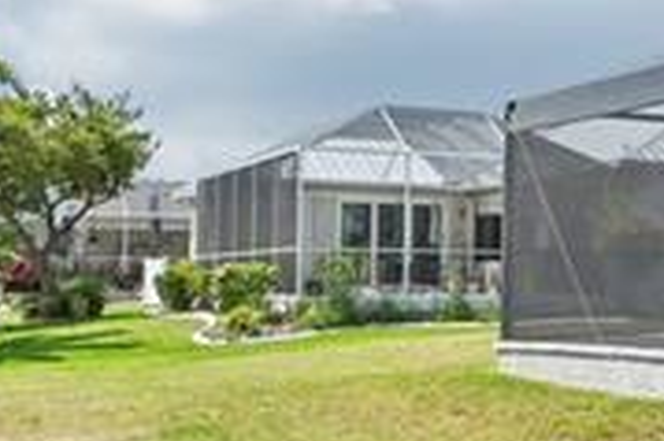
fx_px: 1474
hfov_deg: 21.7
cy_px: 219
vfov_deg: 17.0
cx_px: 964
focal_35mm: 80
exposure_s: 1/2000
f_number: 8
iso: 400
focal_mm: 14
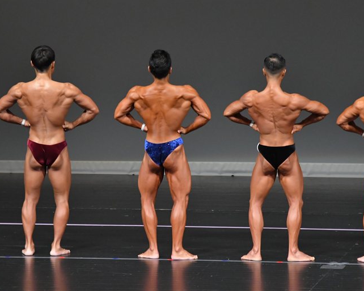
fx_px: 3661
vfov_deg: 4.5
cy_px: 146
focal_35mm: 340
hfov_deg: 5.7
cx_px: 169
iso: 4000
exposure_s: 1/400
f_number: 5.6
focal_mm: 200
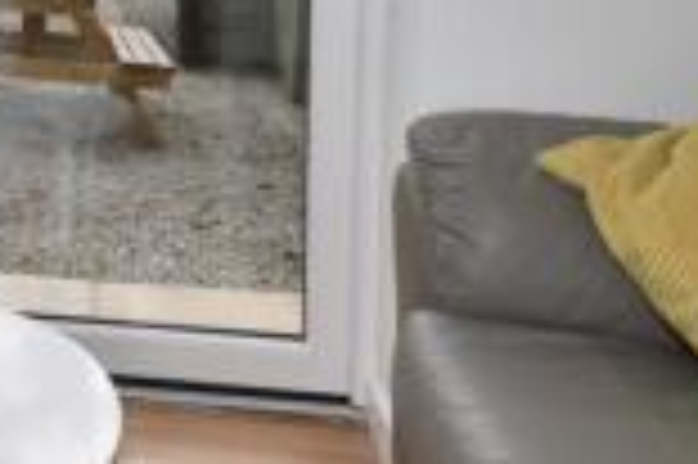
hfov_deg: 37.1
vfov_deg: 27.3
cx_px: -41
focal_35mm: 46
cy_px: -11
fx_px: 891
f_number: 13
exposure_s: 1/60
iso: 110
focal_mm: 10
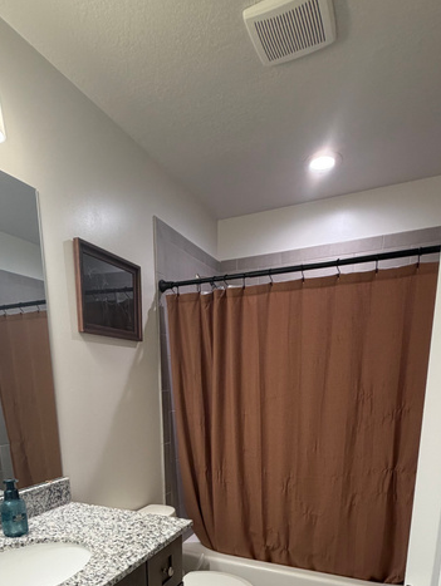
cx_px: 201
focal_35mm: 23
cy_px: 474
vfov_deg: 66.6
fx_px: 390
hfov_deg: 58.9
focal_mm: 2.22
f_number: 2.2
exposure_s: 1/60
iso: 160
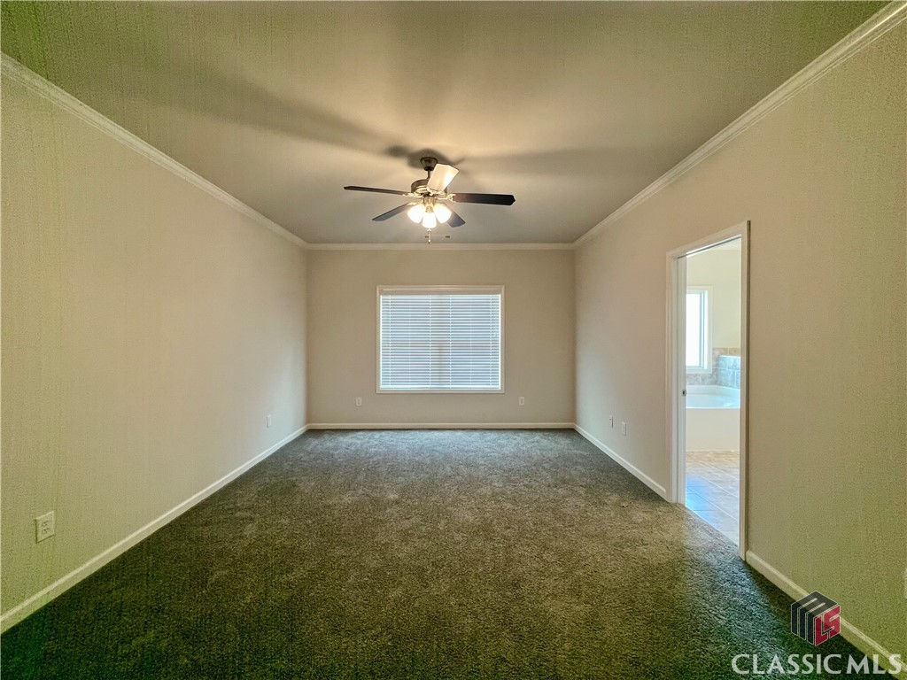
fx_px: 341
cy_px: 340
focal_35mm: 13
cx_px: 454
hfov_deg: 106.2
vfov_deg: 89.9
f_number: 1.8
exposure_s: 1/60
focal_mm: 1.57
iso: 160
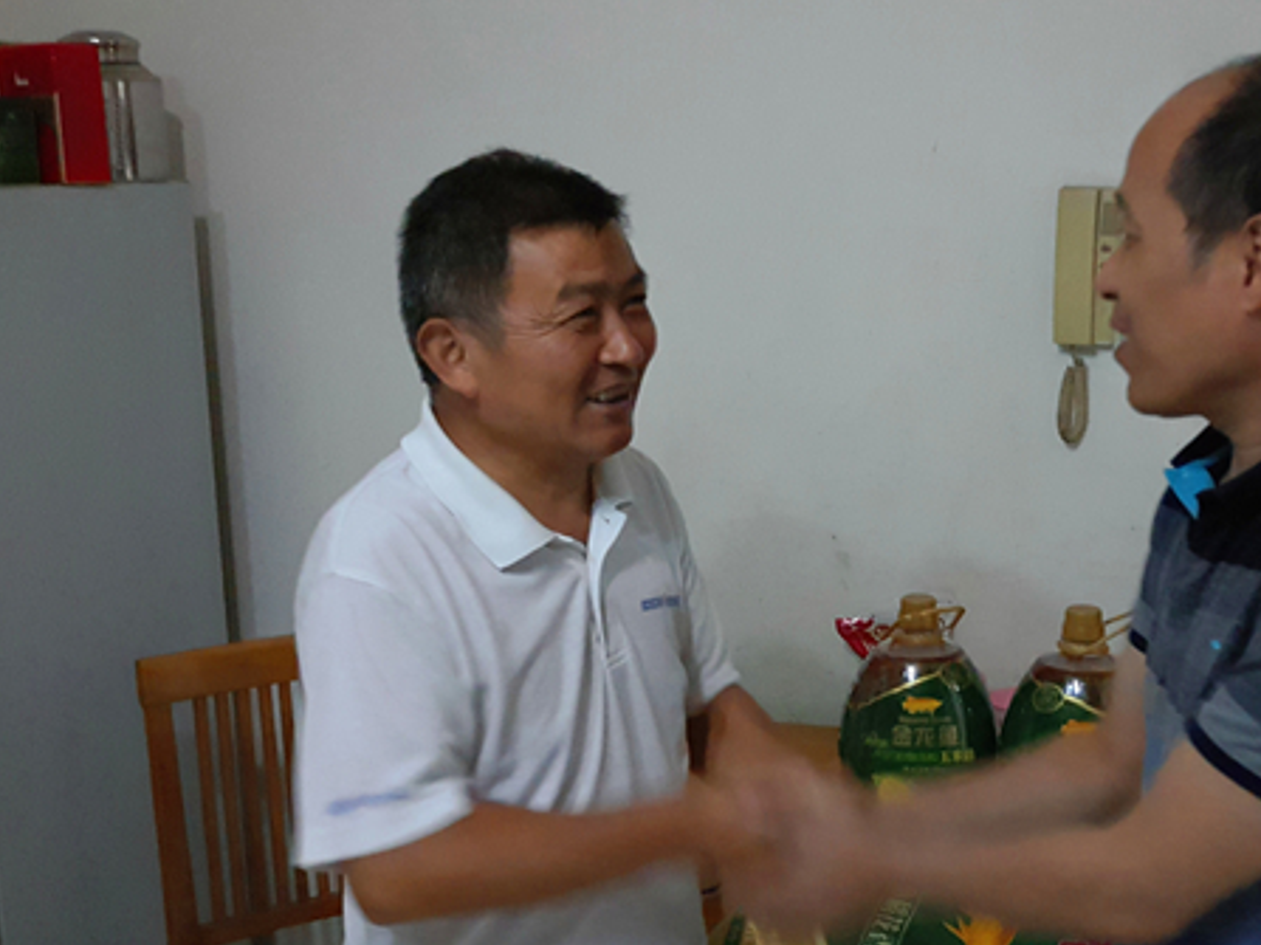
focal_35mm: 52
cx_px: 877
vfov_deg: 28.0
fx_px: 1894
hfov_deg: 36.3
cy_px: 437
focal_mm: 4.73
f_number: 2.2
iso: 640
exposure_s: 1/17
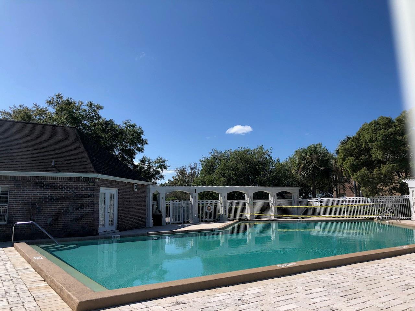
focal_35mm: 28
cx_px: 208
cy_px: 156
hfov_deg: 63.4
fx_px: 336
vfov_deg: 49.7
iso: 20
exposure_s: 1/2703
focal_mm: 4
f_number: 1.8
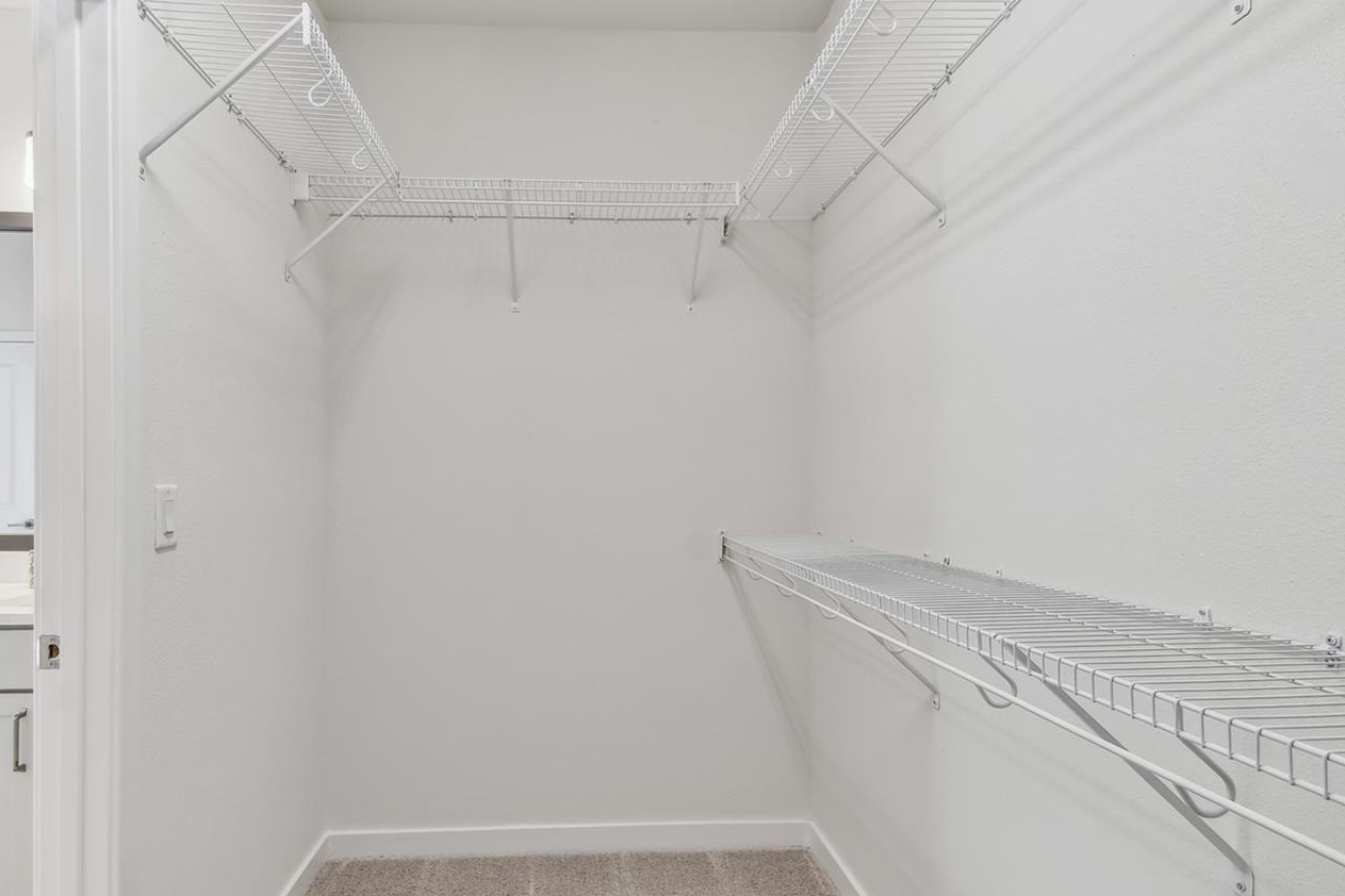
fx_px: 710
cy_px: 482
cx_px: 600
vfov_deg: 64.5
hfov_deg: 86.6
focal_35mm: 19
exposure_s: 1/25
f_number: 7.1
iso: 100
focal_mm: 10
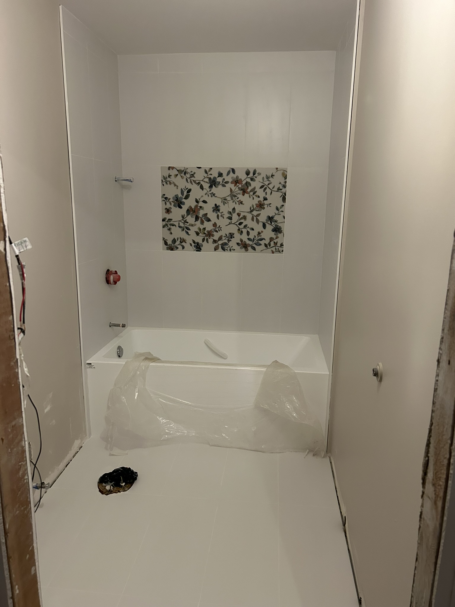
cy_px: 304
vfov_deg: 67.3
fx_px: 456
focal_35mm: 26
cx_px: 228
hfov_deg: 53.1
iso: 320
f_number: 1.5
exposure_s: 1/60
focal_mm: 5.7
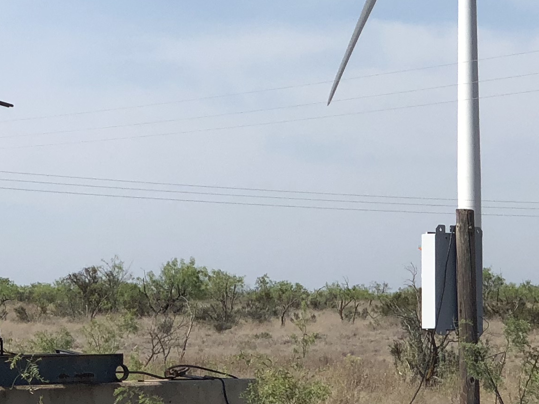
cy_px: 50
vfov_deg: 8.1
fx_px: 2834
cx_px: 206
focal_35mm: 182
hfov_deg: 10.9
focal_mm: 6
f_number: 2.4
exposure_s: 1/1779
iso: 16
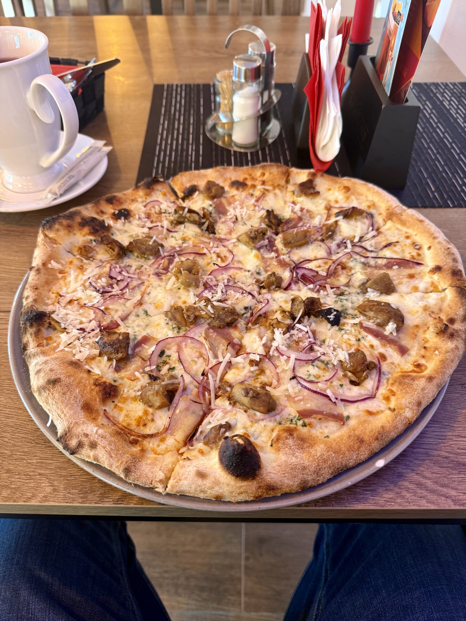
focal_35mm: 24
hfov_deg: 56.8
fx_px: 431
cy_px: 310
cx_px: 233
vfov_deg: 71.6
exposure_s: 1/48
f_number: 1.78
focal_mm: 6.76
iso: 160
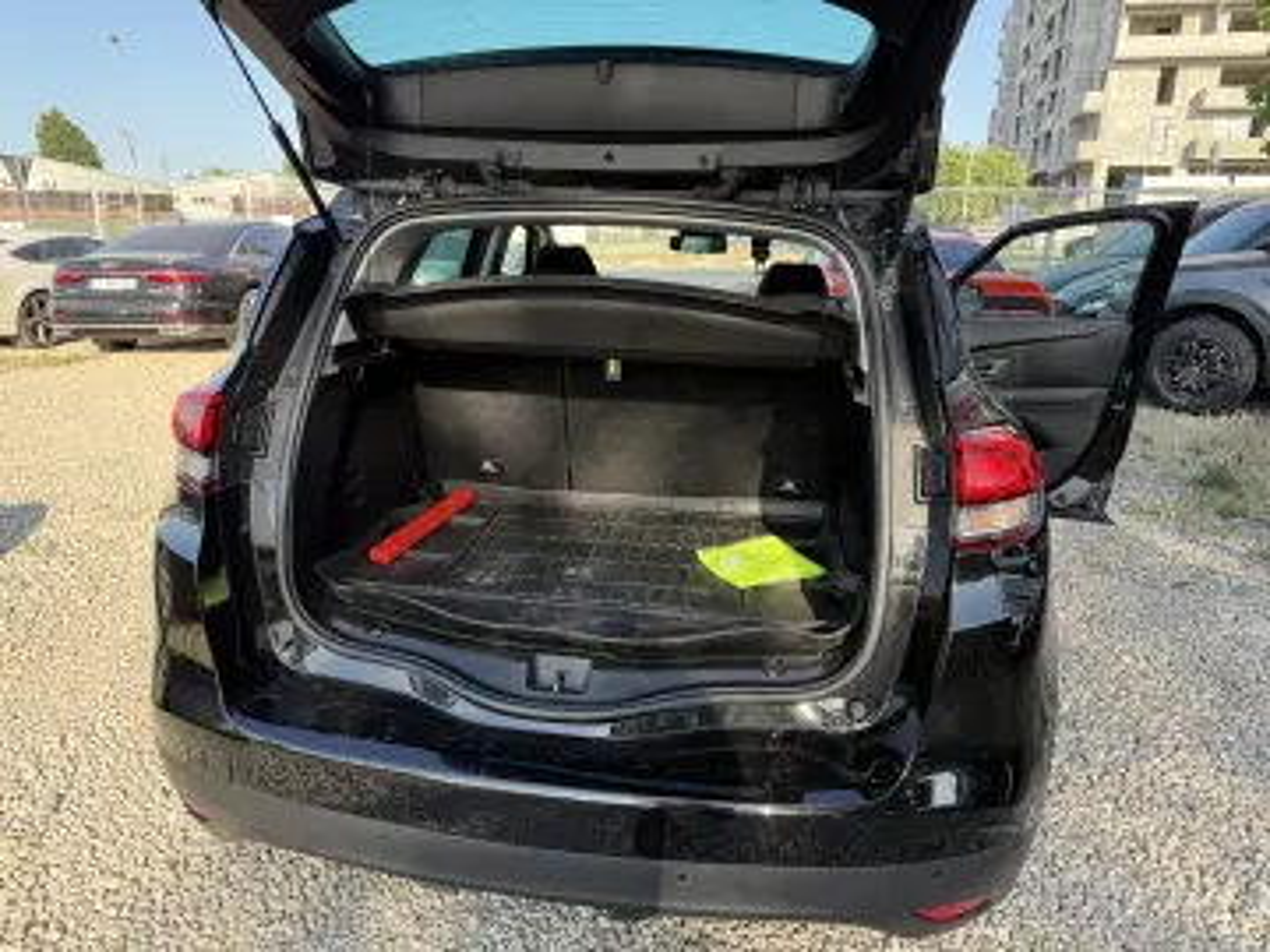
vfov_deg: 56.8
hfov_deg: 71.6
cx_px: 635
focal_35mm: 24
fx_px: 881
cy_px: 476
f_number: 1.78
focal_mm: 6.76
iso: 100
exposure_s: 1/551
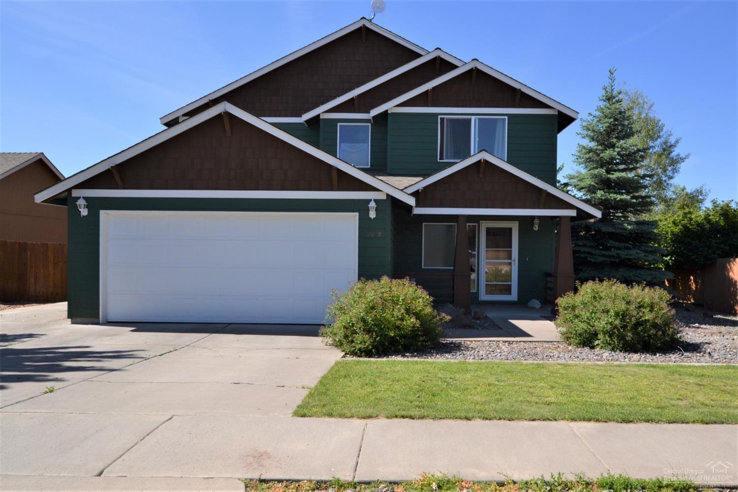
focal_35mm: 26
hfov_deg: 70.4
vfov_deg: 50.4
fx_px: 523
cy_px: 246
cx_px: 369
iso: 100
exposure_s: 1/200
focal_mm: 17
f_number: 9
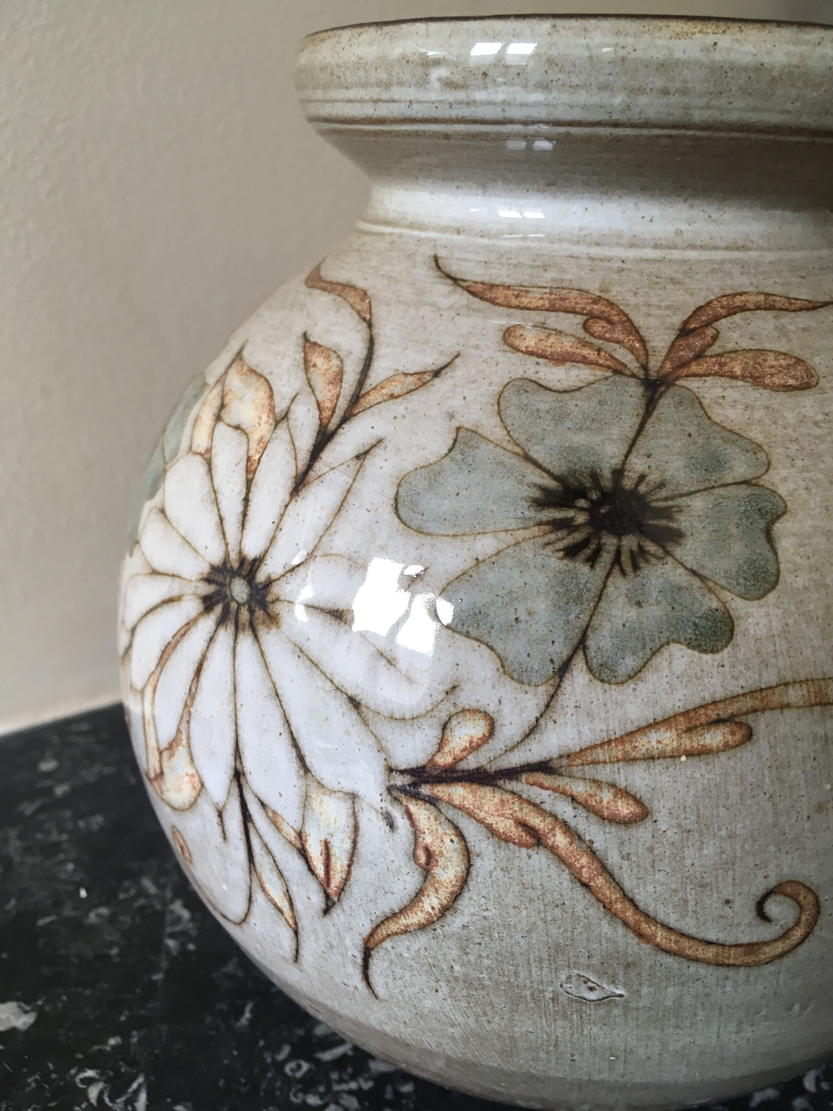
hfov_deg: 48.2
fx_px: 930
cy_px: 556
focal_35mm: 29
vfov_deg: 61.7
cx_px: 416
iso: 80
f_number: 2.2
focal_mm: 4.15
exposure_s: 1/33
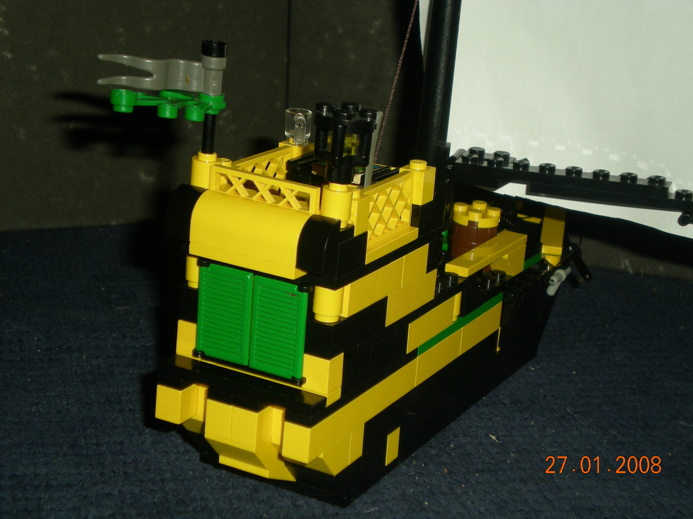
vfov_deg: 19.9
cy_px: 260
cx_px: 346
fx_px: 1481
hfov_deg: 26.3
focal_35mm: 74
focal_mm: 12.3
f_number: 4.6
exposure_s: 1/120
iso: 50
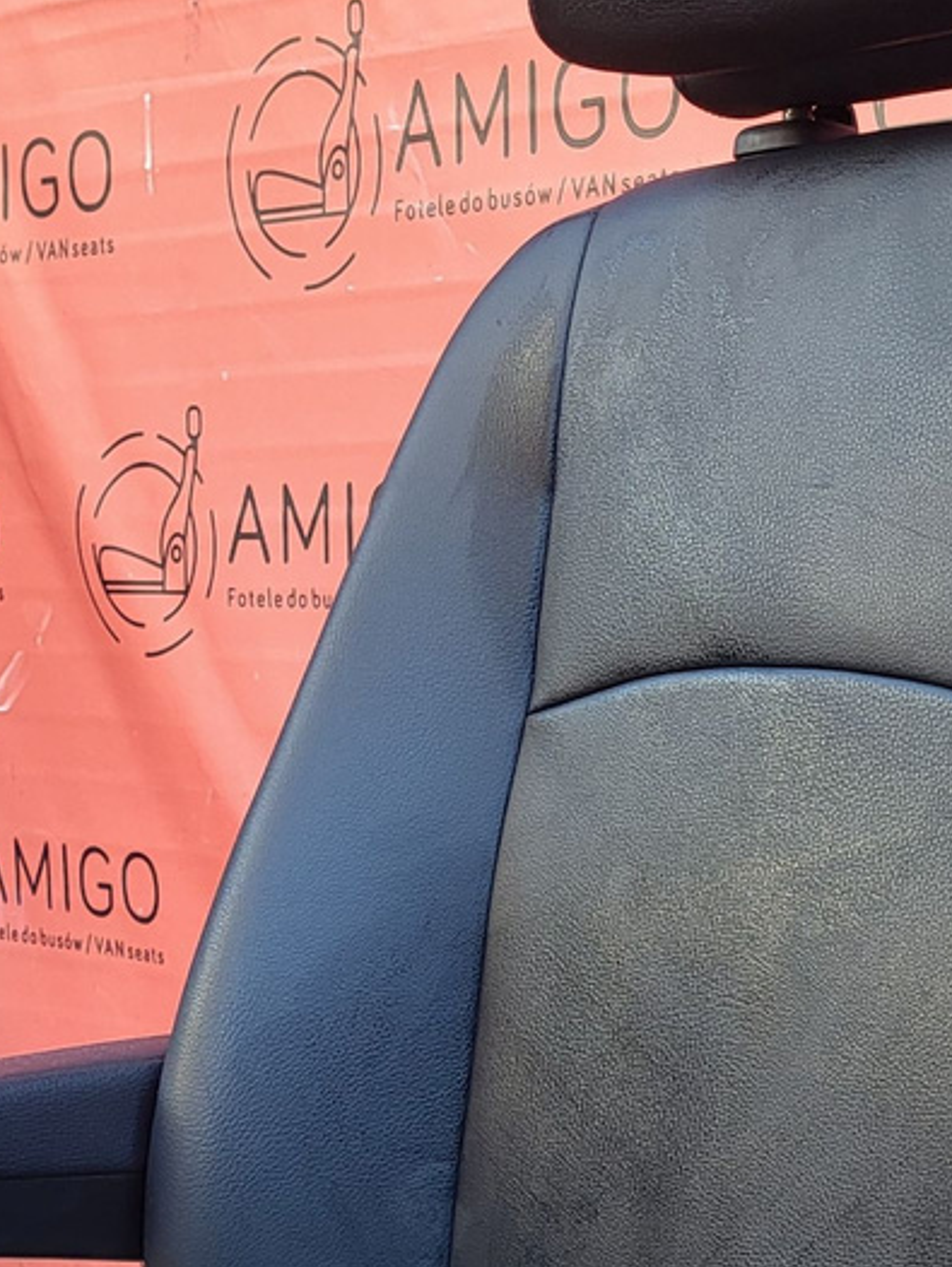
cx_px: 660
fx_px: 2895
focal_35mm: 79
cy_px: 1285
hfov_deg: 18.6
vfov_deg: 23.6
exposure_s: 1/100
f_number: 1.8
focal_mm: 5.4
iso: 64
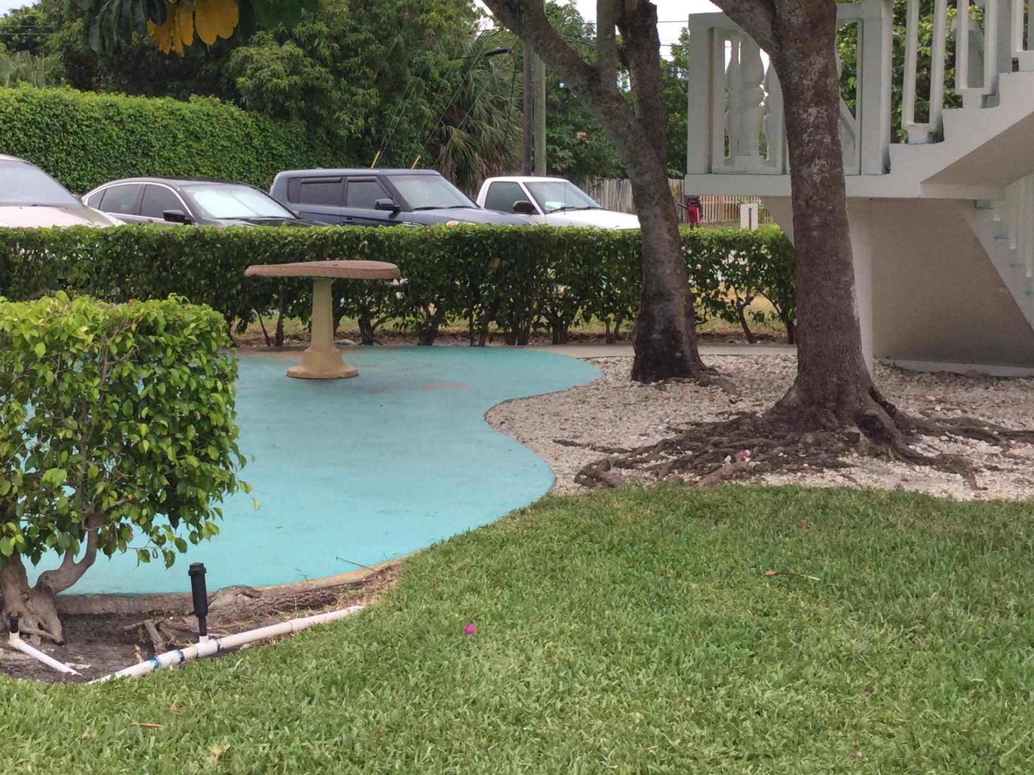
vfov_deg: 26.2
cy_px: 189
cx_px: 406
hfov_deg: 34.8
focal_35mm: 55
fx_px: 1643
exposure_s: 1/327
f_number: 2.4
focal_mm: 3.3
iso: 25
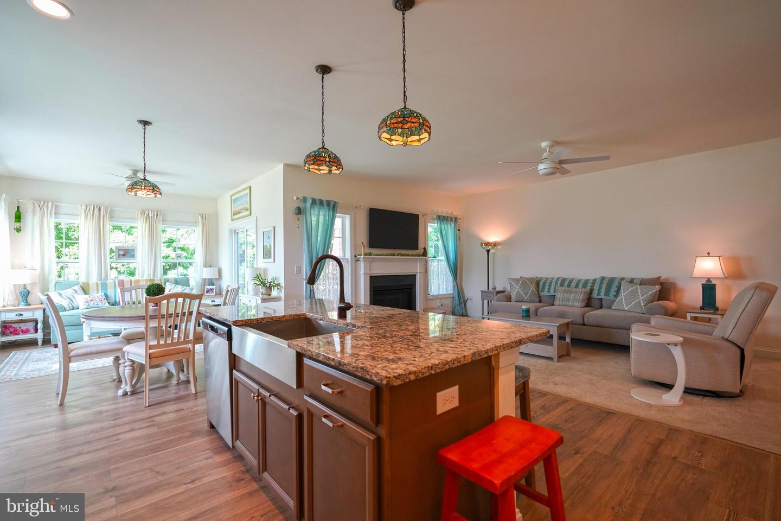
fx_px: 347
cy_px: 260
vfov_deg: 73.7
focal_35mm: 16
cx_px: 390
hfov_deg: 96.7
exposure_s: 1/160
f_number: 4
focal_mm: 16
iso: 800
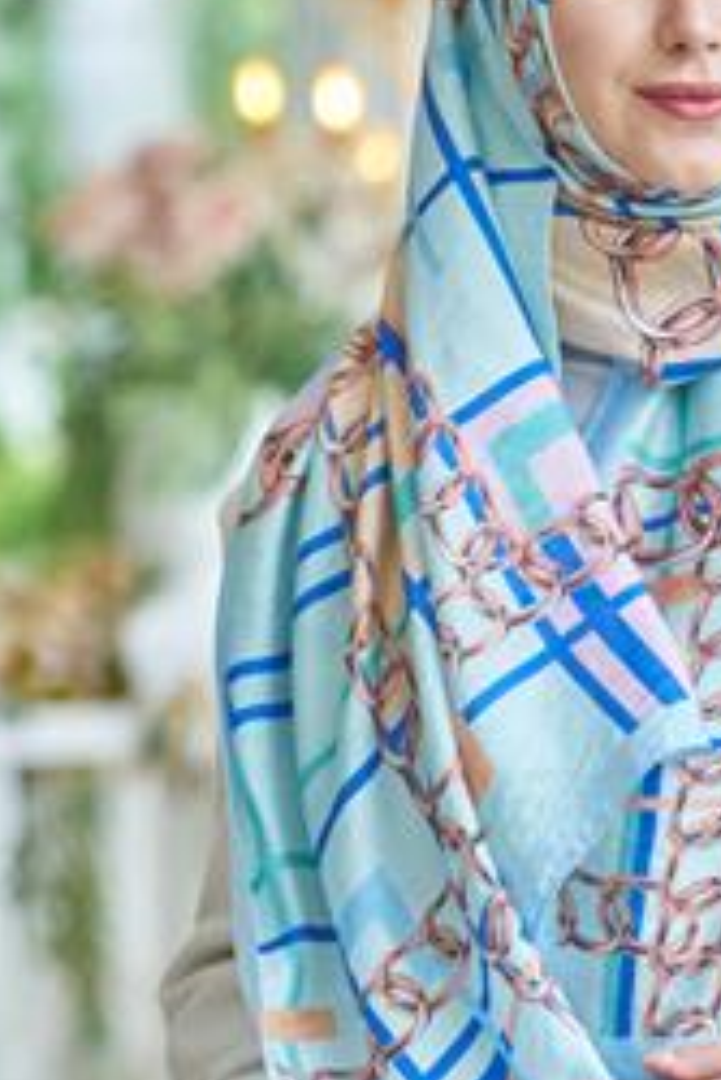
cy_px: 458
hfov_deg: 5.2
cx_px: 622
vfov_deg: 7.8
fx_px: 7919
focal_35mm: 264
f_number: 5.6
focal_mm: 142
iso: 800
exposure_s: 1/100
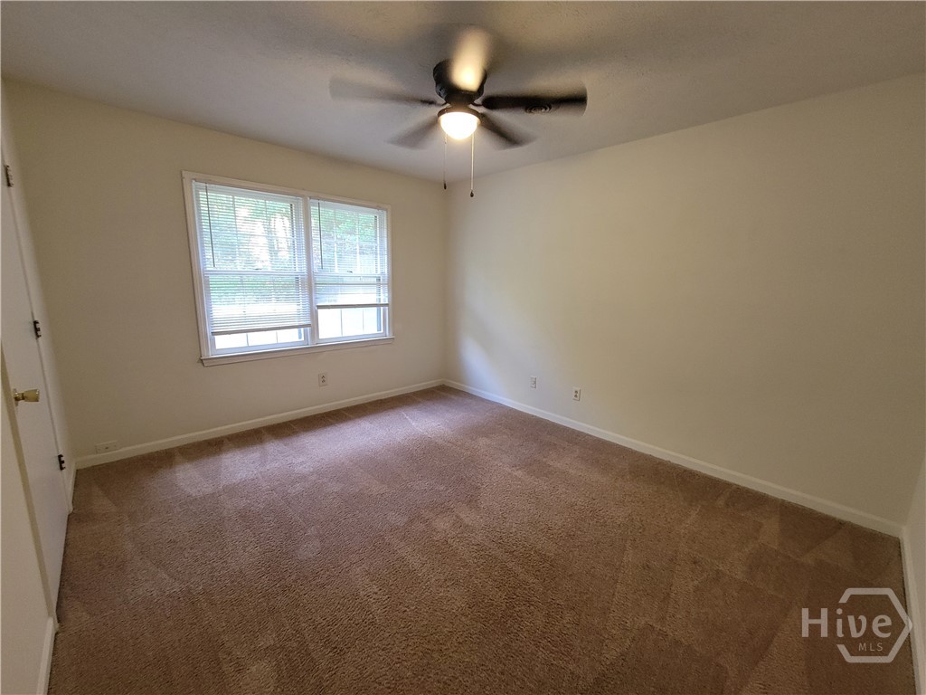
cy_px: 348
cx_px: 463
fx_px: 348
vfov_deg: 89.9
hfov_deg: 106.2
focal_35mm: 13
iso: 320
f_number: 2.2
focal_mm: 2.2
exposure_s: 1/40
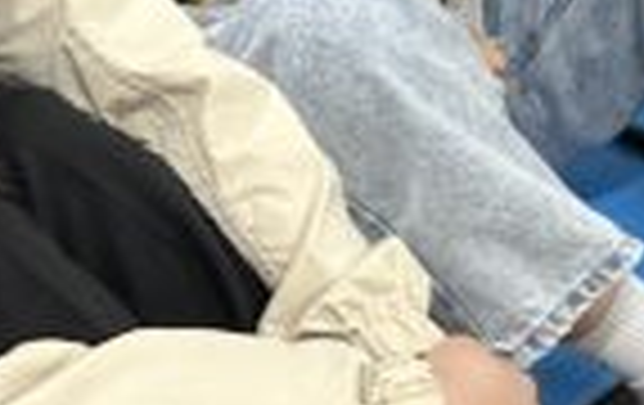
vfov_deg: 10.6
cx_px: 680
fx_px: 2093
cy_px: -214
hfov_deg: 17.0
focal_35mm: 119
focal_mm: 6.86
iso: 250
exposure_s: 1/60
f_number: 1.78
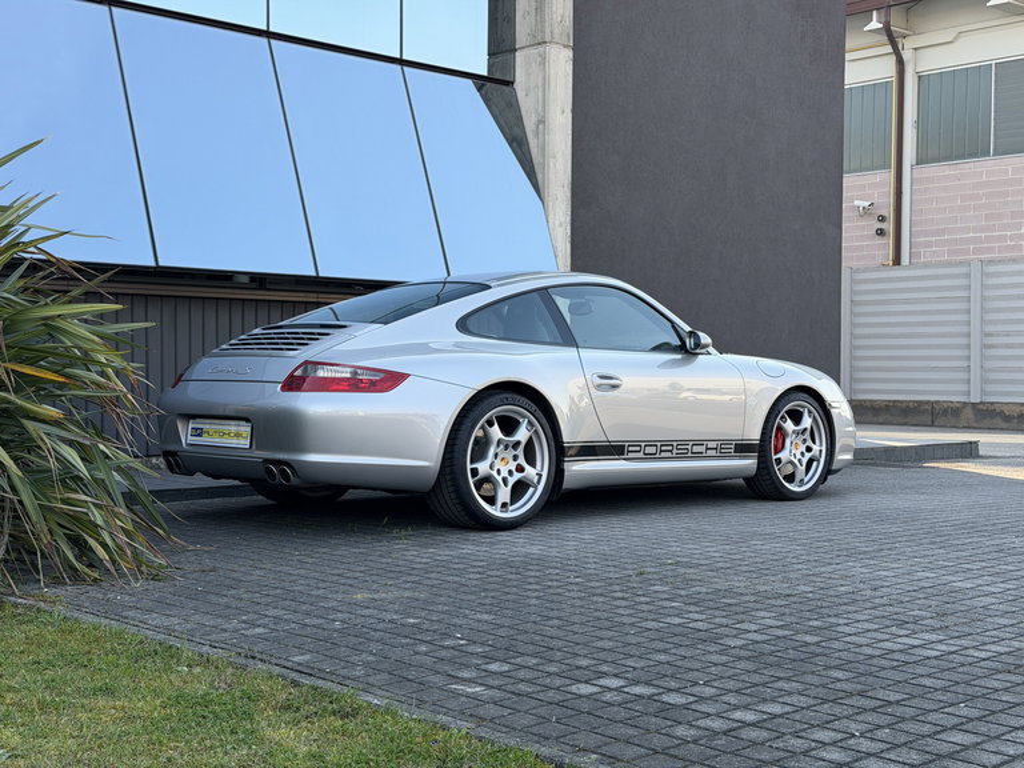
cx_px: 512
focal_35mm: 48
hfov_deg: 39.7
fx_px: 1420
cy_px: 384
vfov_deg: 30.3
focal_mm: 6.76
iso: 64
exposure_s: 1/778
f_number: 1.78
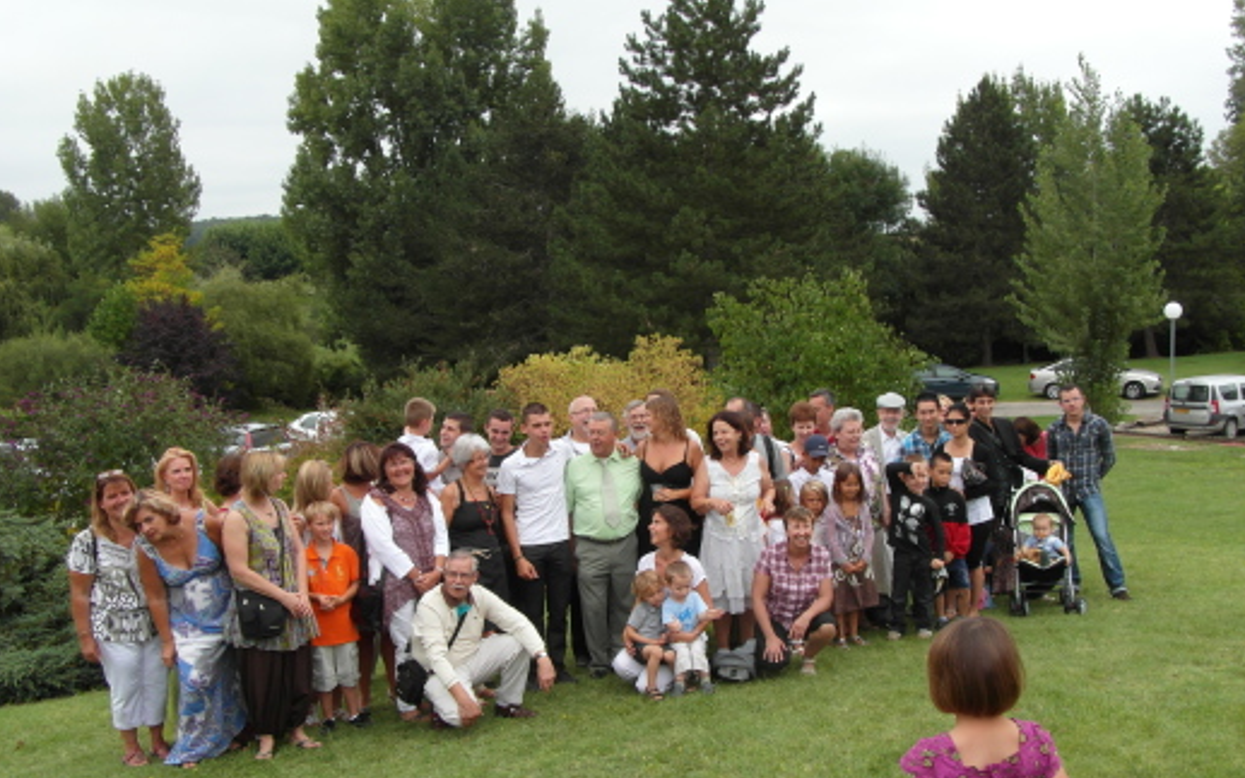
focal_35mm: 35
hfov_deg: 55.3
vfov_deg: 36.1
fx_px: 1187
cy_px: 475
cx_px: 637
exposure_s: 1/180
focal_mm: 5.3
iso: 80
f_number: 5
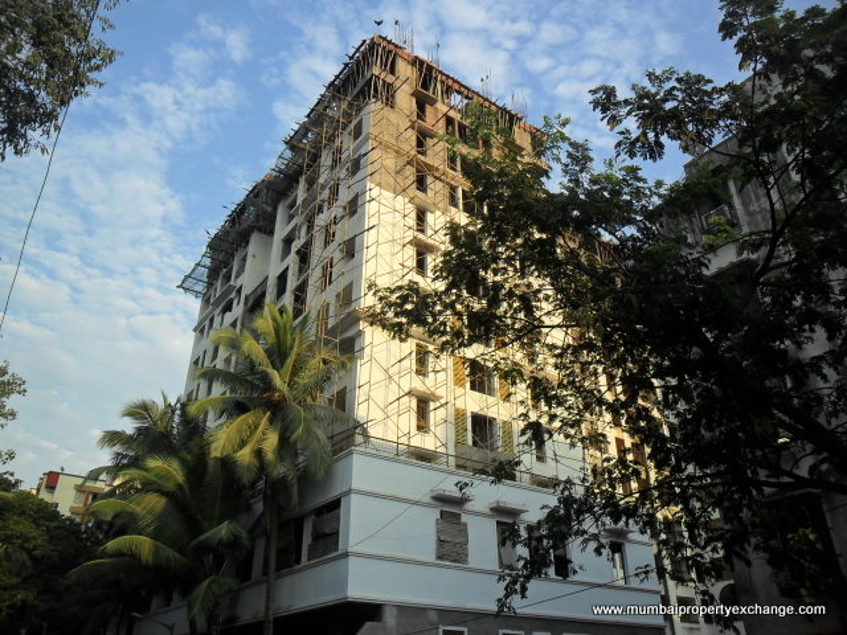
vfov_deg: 51.4
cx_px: 424
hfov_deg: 65.3
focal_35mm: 27
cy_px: 318
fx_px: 661
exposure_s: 1/500
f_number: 3.5
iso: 100
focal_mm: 4.9
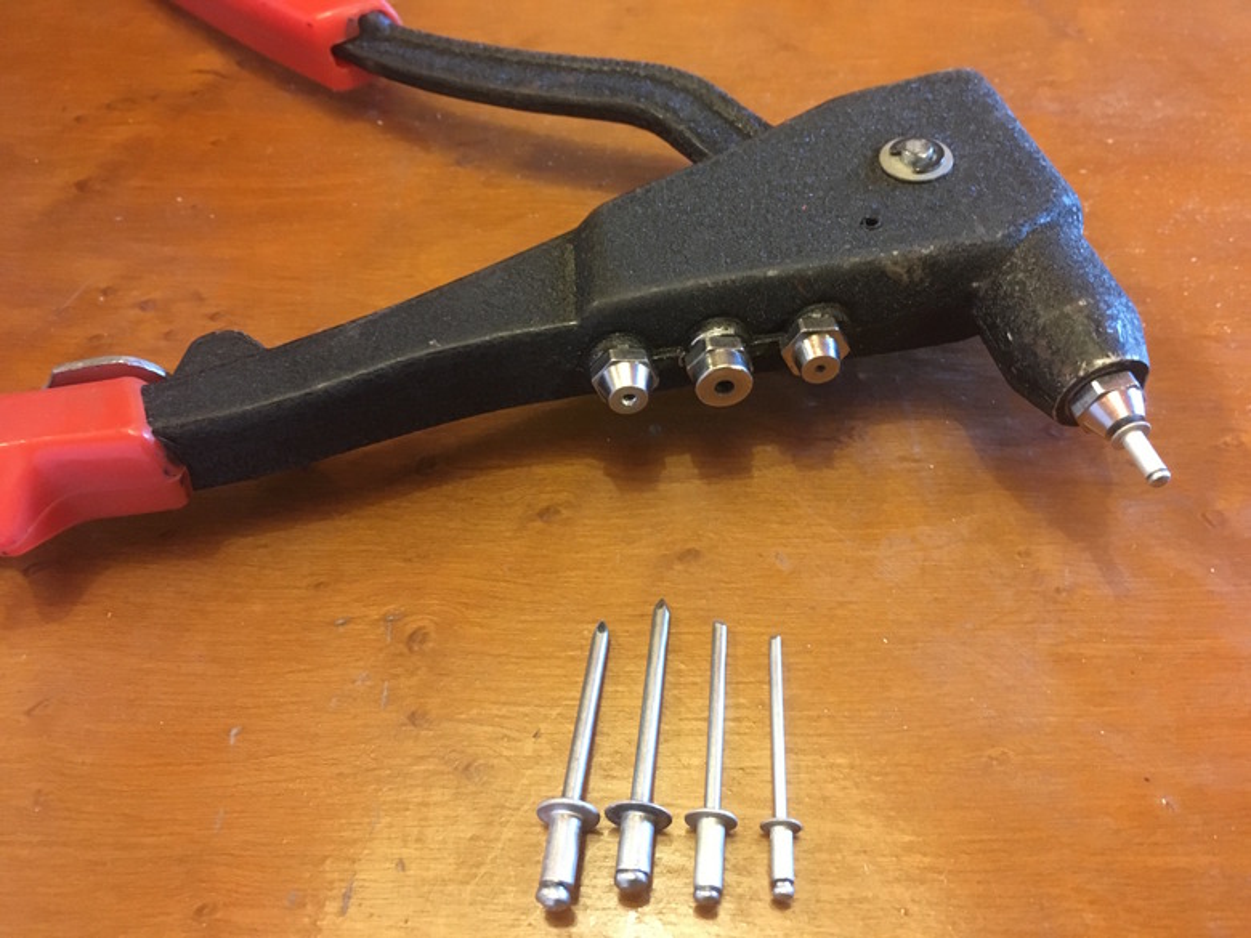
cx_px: 626
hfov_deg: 61.7
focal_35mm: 29
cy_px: 469
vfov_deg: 48.2
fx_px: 1048
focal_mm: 4.15
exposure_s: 1/15
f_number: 2.2
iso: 400
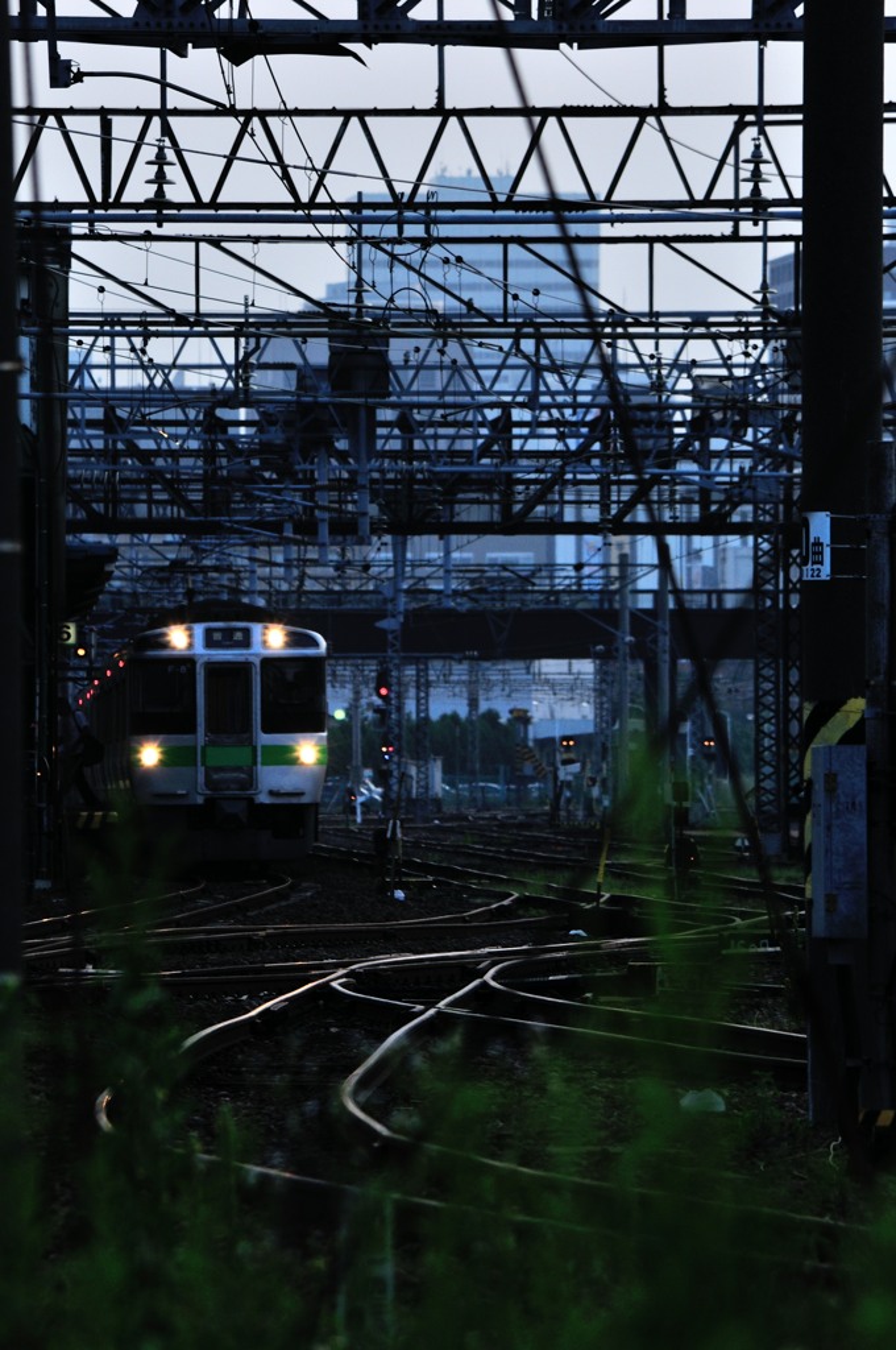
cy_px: 675
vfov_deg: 4.6
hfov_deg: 3.0
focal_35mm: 450
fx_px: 16844
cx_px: 448
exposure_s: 1/125
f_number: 11
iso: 200
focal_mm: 300
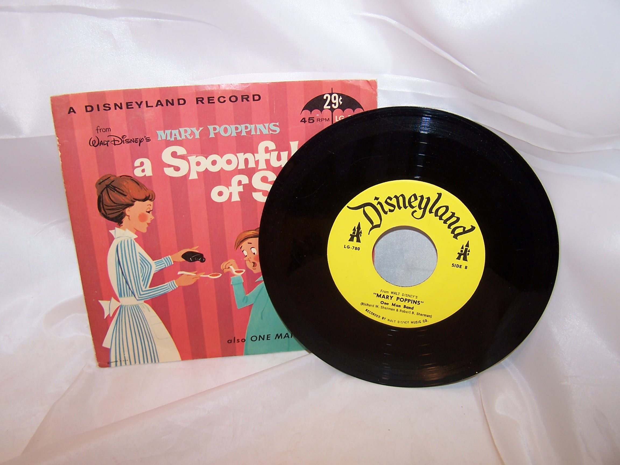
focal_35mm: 38
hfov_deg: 49.0
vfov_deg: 37.7
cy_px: 232
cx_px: 310
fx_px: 681
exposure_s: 1/60
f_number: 2.8
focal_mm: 6.3
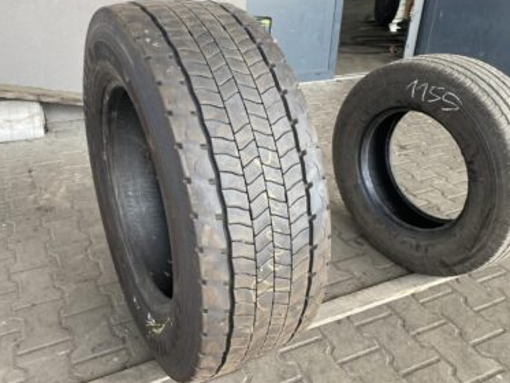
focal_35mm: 30
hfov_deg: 59.8
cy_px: 187
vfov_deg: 46.8
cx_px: 231
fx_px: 442
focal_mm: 4.25
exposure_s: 1/121
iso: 40
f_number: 1.8
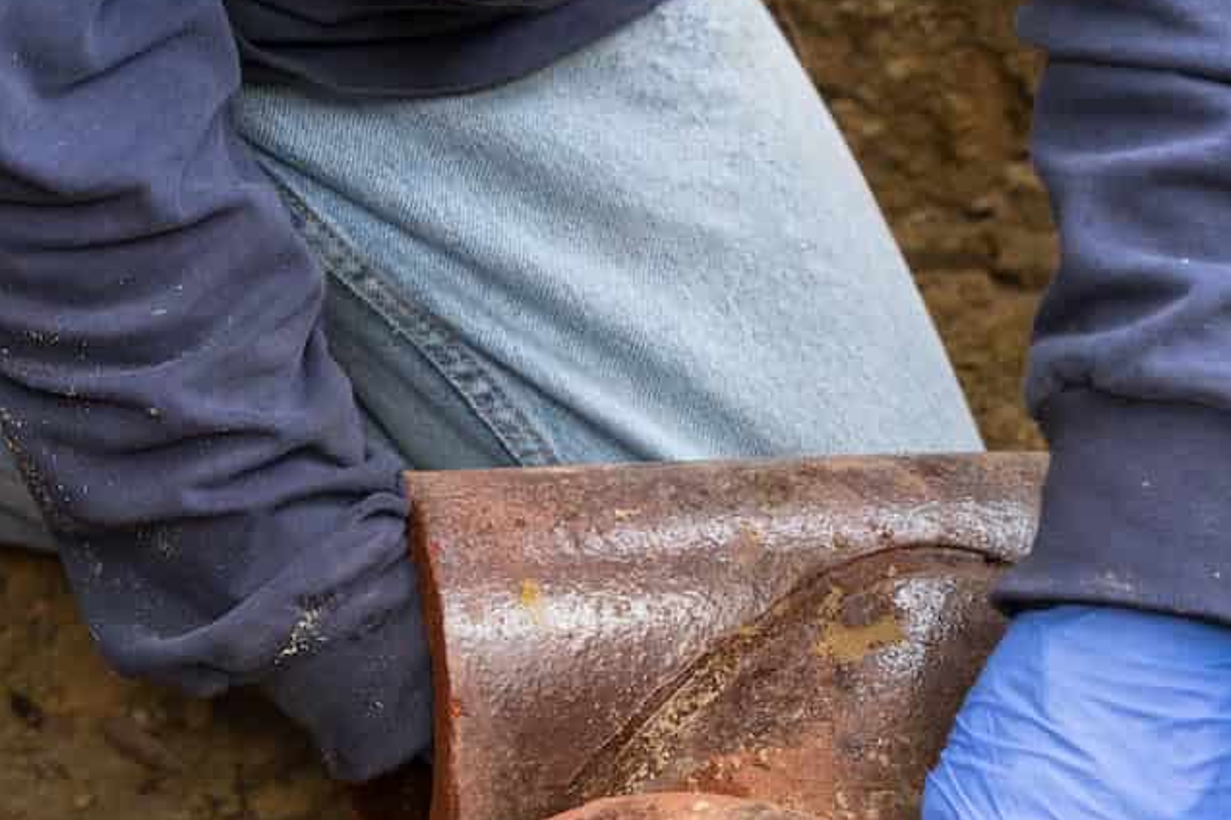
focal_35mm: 121
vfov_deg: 11.3
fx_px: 4137
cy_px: 568
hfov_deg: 16.9
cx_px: 360
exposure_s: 1/160
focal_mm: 55
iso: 500
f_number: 5
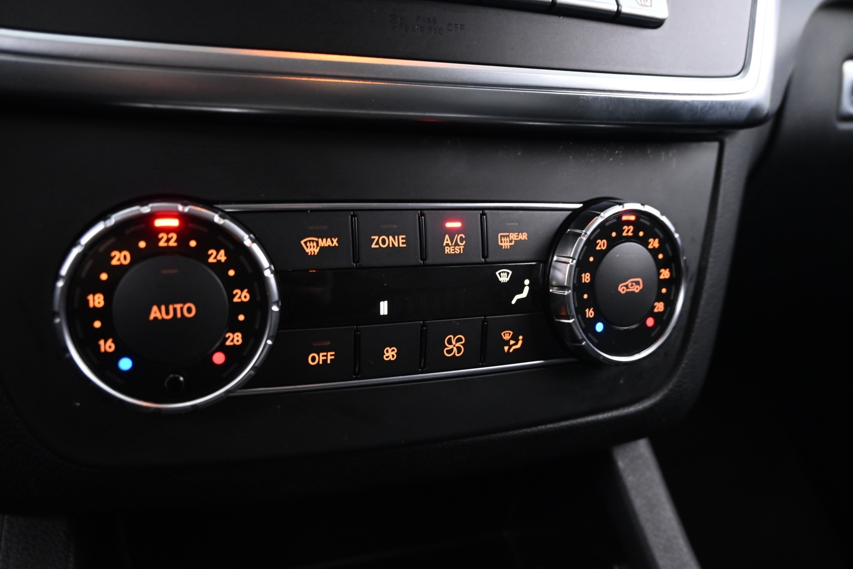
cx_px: 426
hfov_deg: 63.2
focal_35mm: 29
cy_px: 284
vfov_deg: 44.6
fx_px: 693
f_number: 4.5
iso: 1600
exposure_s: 1/3
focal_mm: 19.5
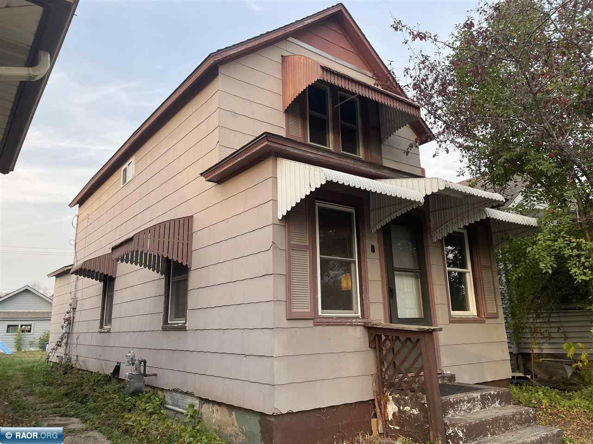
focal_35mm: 26
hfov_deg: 67.3
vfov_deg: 53.1
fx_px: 445
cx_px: 296
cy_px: 222
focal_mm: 4.2
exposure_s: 1/389
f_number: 1.6
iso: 32
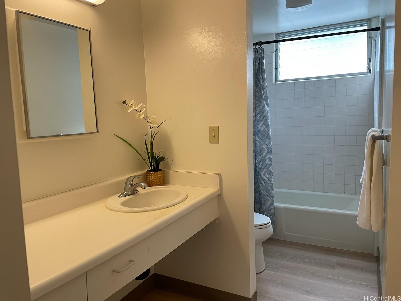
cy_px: 150
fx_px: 301
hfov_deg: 67.3
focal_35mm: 26
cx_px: 200
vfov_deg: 53.1
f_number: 1.6
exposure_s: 1/60
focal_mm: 4.2
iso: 125
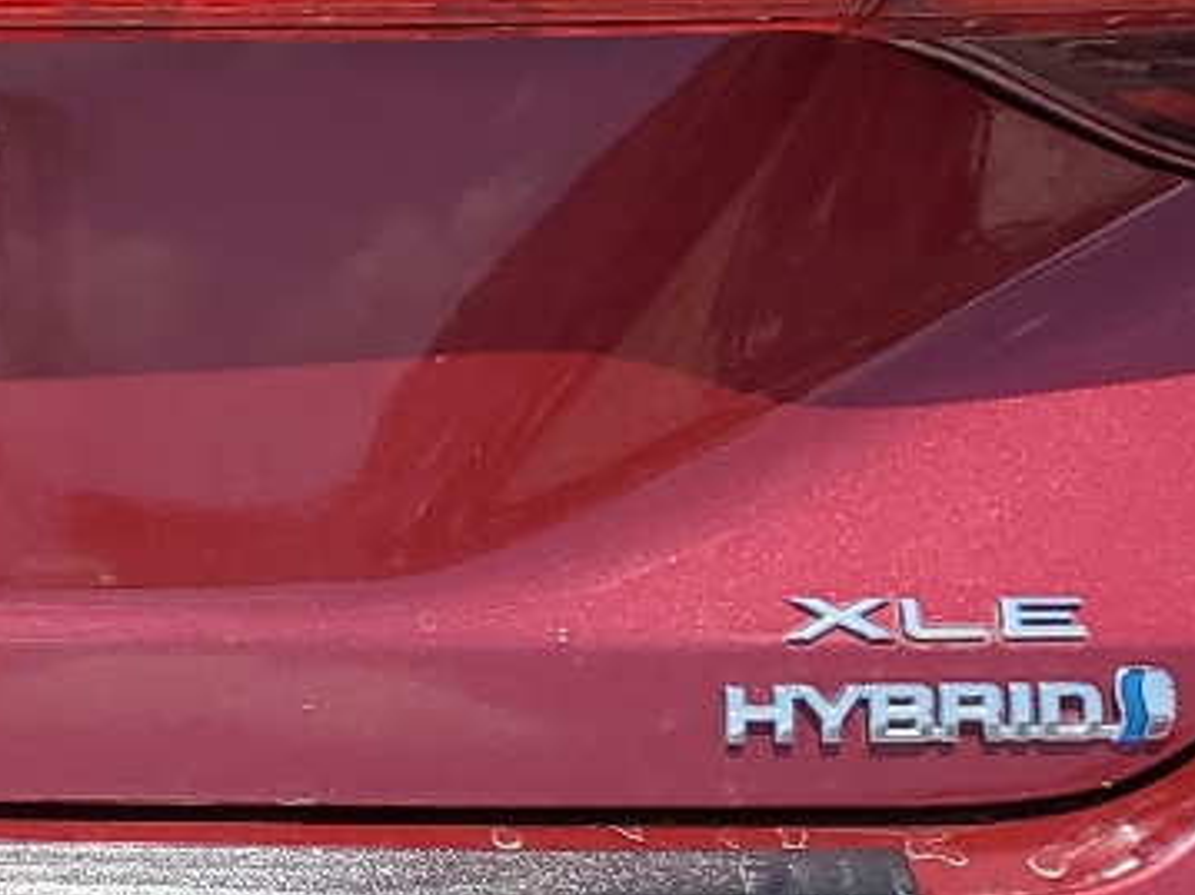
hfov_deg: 15.9
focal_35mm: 116
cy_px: 123
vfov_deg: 12.7
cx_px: -443
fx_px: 4003
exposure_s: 1/2500
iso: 50
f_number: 1.5
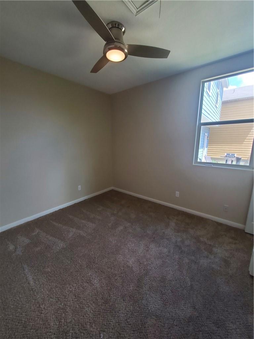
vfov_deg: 106.2
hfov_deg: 89.9
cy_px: 170
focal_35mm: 13
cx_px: 127
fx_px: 127
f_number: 2.2
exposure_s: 1/60
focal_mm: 1.8
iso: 125
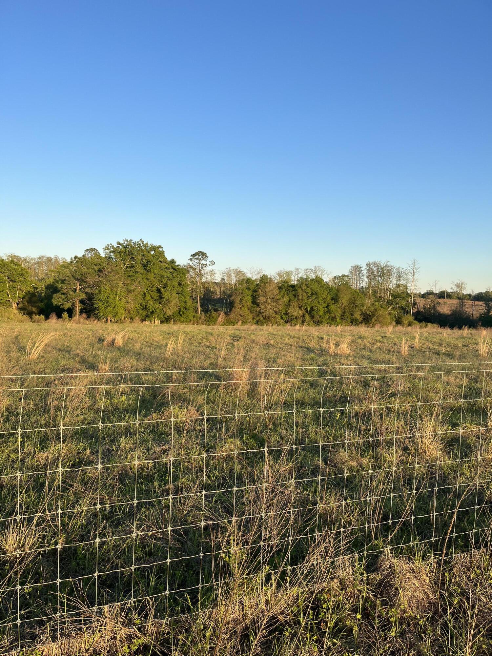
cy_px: 328
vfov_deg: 67.3
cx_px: 246
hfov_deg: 53.1
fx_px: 493
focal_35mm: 26
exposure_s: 1/1422
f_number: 1.6
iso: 50
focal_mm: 5.1
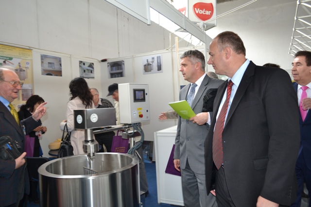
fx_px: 233
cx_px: 156
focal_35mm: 27
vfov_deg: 48.0
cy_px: 104
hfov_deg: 67.4
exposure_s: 1/60
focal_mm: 18
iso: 400
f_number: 3.5
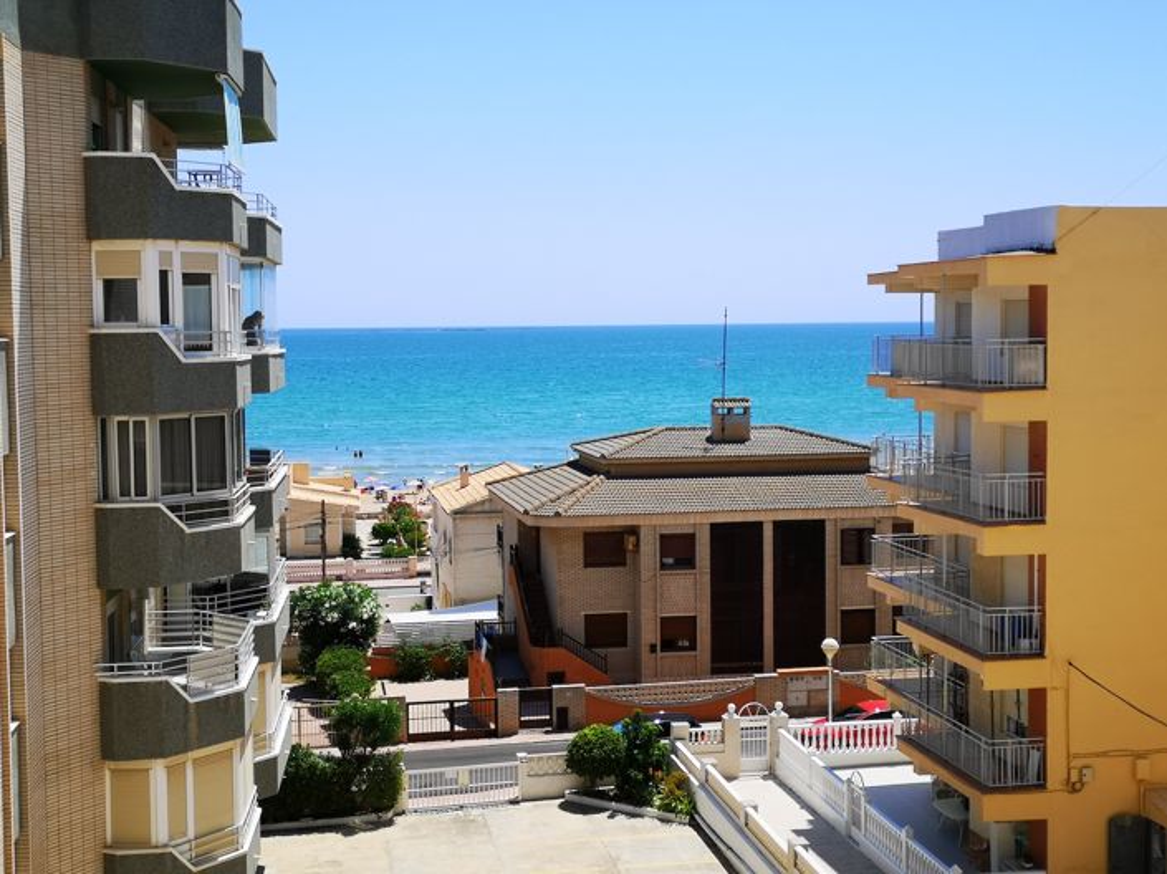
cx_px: 584
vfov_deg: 29.6
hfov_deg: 38.9
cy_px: 437
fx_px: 1651
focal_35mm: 49
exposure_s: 1/2387
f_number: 1.8
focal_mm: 5.58
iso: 50
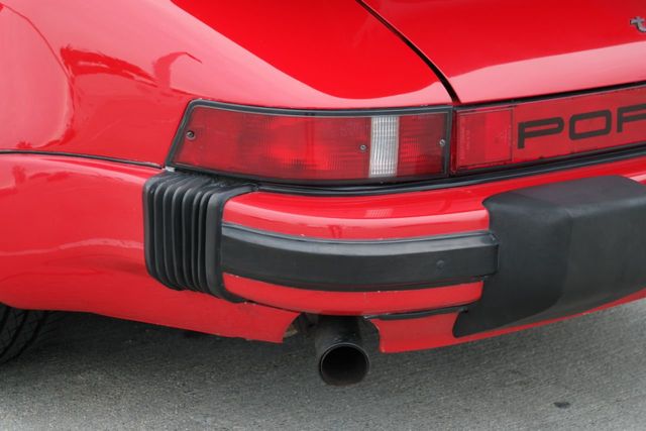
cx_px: 323
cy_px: 216
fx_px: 1310
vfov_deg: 18.7
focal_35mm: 73
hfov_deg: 27.7
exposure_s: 1/80
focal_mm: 48
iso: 200
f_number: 5.6
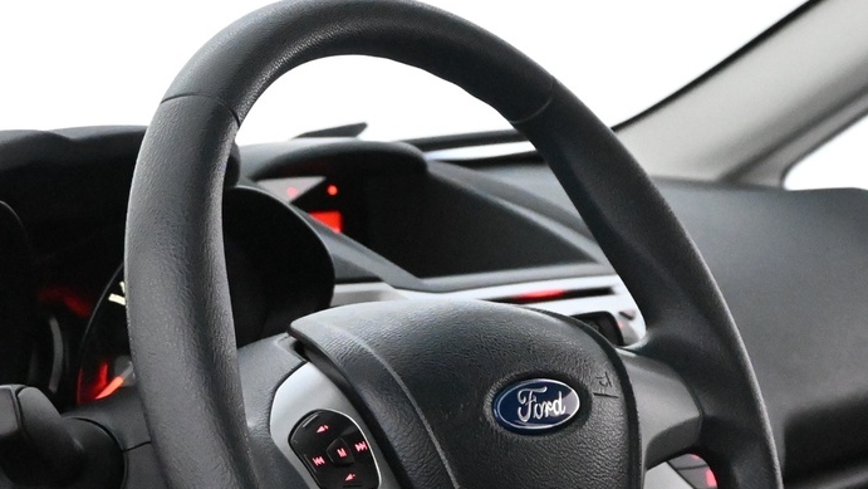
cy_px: 402
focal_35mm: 136
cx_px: 631
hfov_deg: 15.7
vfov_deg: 8.9
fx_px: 3136
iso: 10000
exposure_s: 1/60
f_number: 5.3
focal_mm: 37
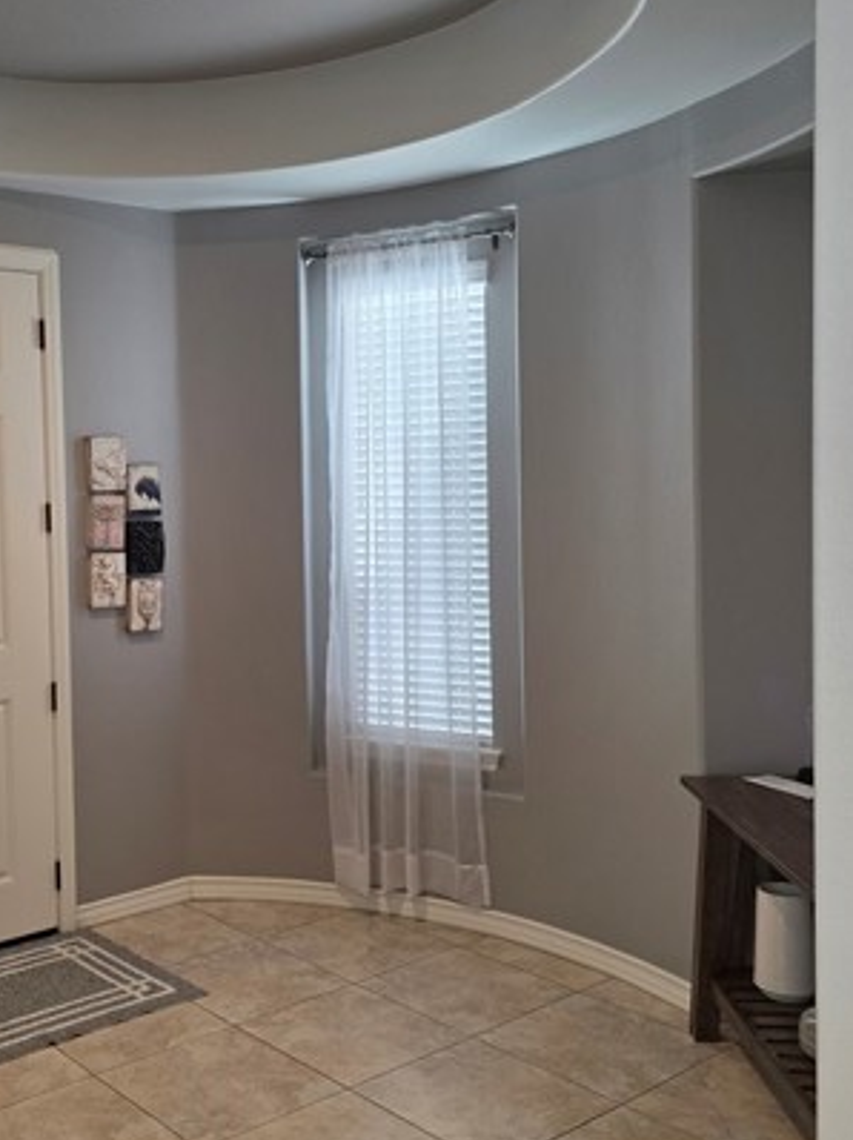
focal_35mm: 37
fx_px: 1217
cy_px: 564
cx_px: 203
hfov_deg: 37.6
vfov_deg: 50.2
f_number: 1.7
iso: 200
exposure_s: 1/120
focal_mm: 6.3
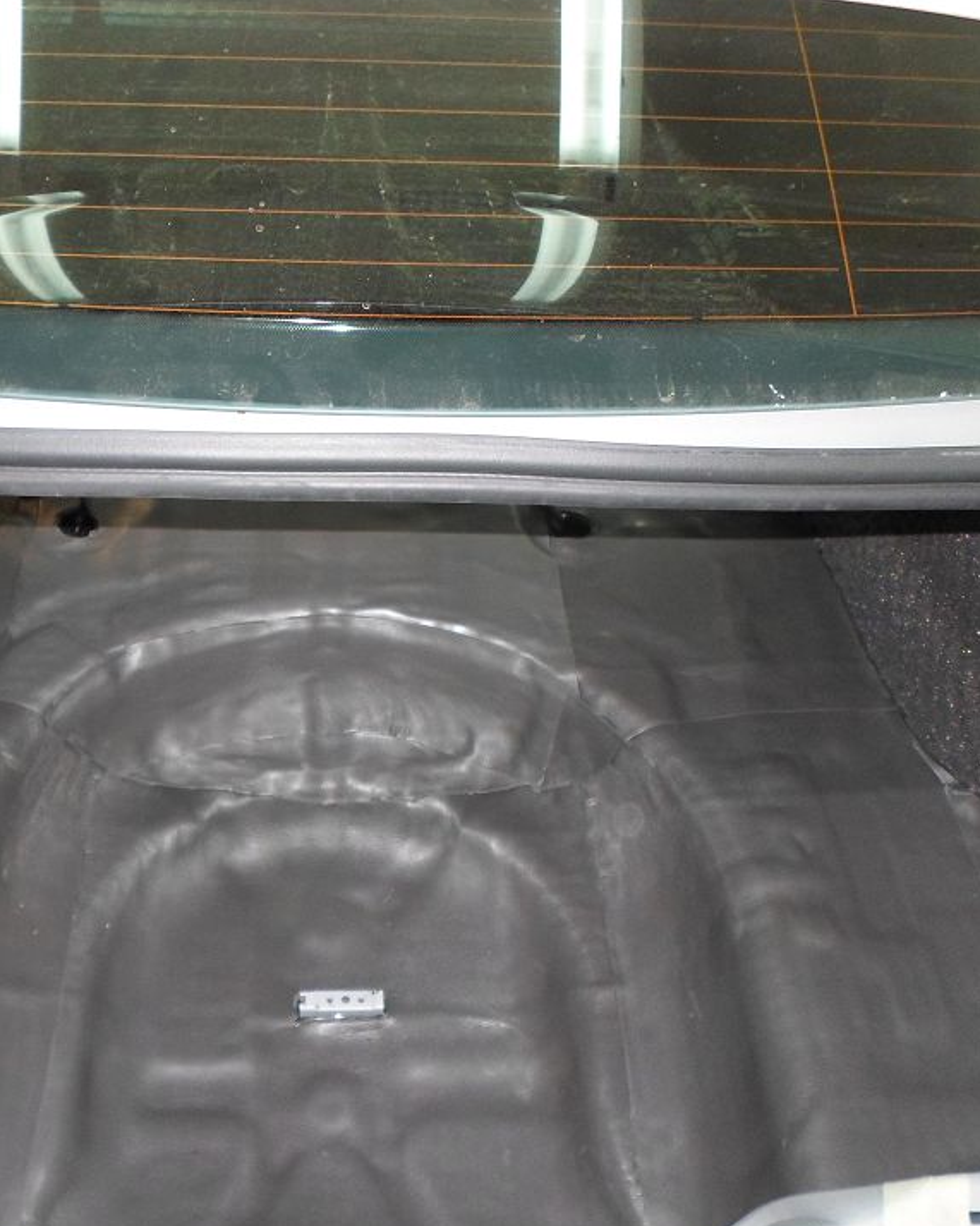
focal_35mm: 35
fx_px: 1269
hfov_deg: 41.7
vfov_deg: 51.5
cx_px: 328
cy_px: 644
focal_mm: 4.5
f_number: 2.5
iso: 120
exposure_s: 1/30
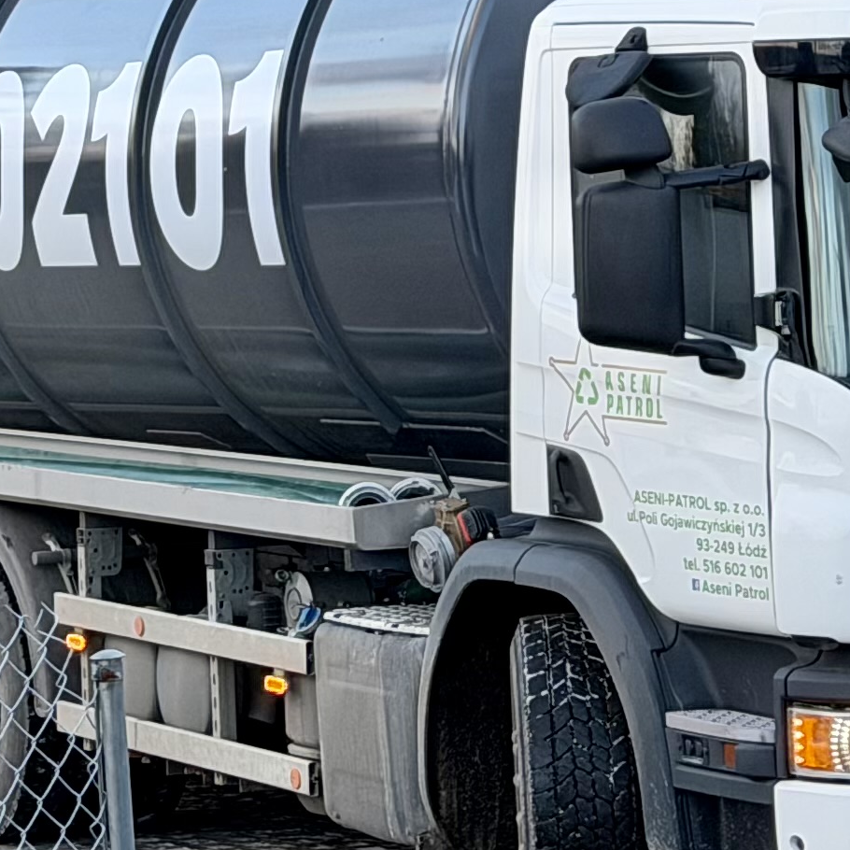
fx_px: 5223
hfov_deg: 9.2
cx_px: -248
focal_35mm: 188
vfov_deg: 9.2
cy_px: -229
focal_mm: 6.76
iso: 64
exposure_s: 1/207
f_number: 1.78
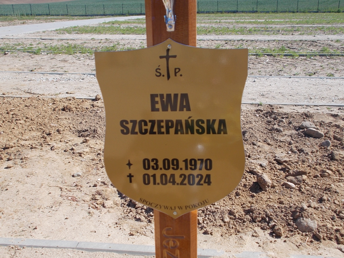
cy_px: 129
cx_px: 172
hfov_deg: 47.9
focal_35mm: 39
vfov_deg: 36.8
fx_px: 388
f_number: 9.8
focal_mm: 6.9
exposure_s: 1/100
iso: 80
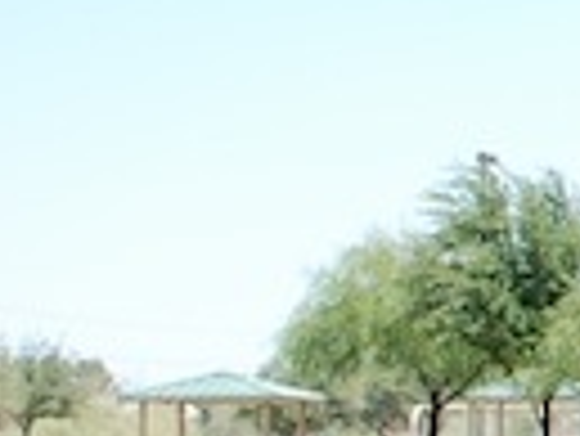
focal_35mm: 287
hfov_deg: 6.3
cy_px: 245
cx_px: 1744
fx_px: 4813
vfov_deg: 5.2
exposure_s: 1/160
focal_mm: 32
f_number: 6.3
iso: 100
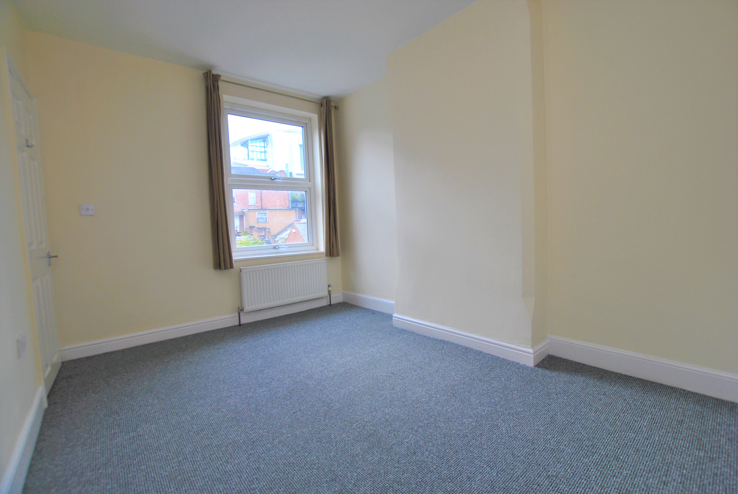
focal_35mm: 15
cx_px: 369
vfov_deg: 77.5
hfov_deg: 100.3
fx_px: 308
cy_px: 247
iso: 200
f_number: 5
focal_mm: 10
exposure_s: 1/100
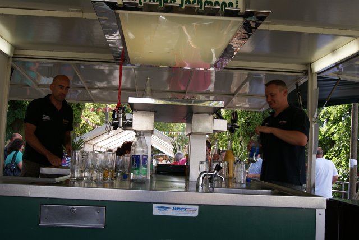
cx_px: 180
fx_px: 389
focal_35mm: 39
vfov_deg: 34.3
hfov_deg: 49.5
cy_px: 120
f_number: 7.1
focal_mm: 26
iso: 100
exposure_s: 1/60
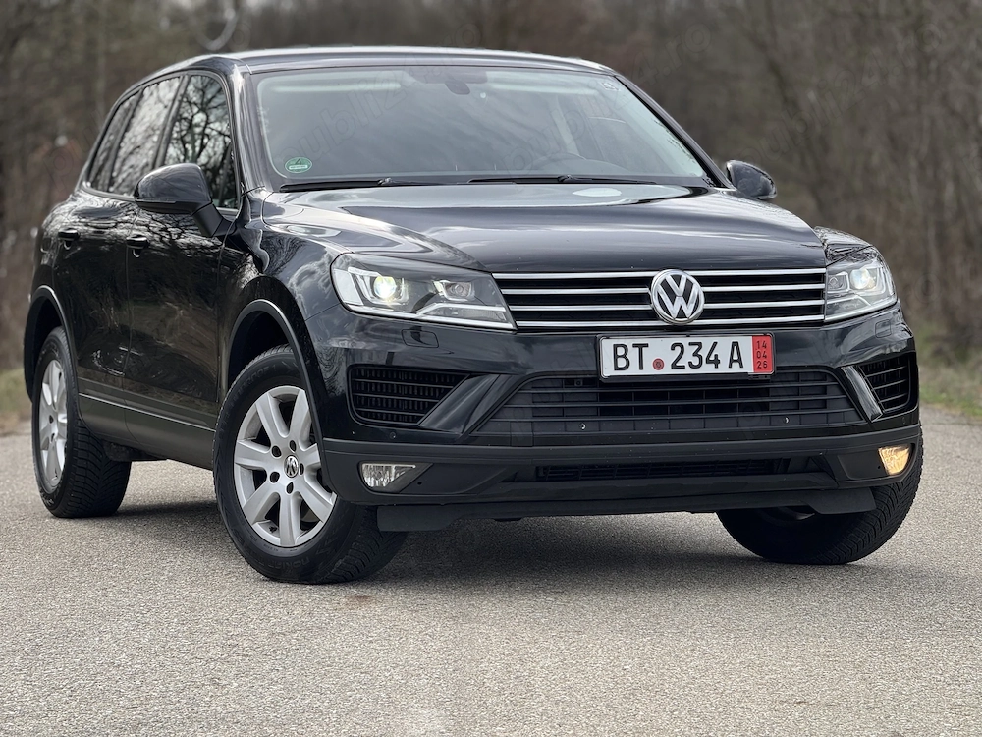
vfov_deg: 12.3
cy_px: 368
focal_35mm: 120
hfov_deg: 16.4
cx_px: 491
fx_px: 3404
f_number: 2.8
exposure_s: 1/596
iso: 50
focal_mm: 15.66
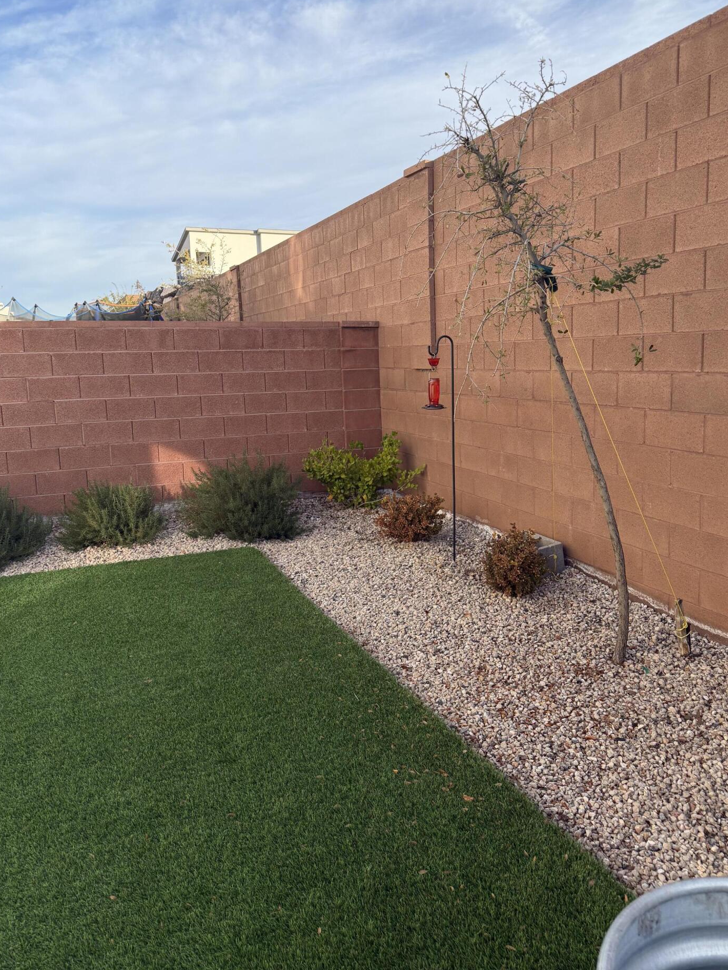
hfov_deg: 53.1
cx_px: 374
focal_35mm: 26
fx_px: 729
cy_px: 453
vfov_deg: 67.2
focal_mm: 6.76
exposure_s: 1/2370
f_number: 1.78
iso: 100
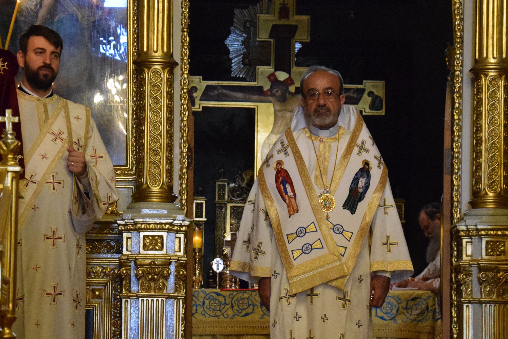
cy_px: 224
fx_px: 1947
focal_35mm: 138
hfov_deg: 14.9
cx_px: 307
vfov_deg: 9.9
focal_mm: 58
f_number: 5
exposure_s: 1/60
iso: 5000
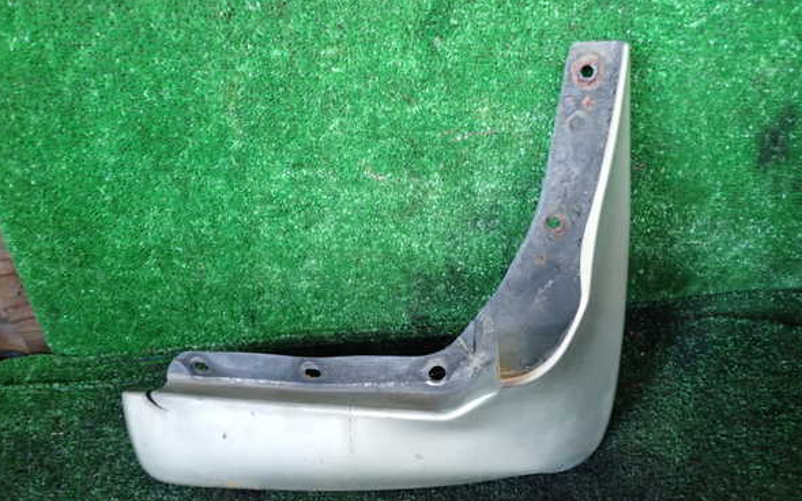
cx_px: 396
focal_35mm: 27
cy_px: 270
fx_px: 590
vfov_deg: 46.0
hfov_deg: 68.4
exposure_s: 1/30
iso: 320
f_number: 2
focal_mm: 4.5
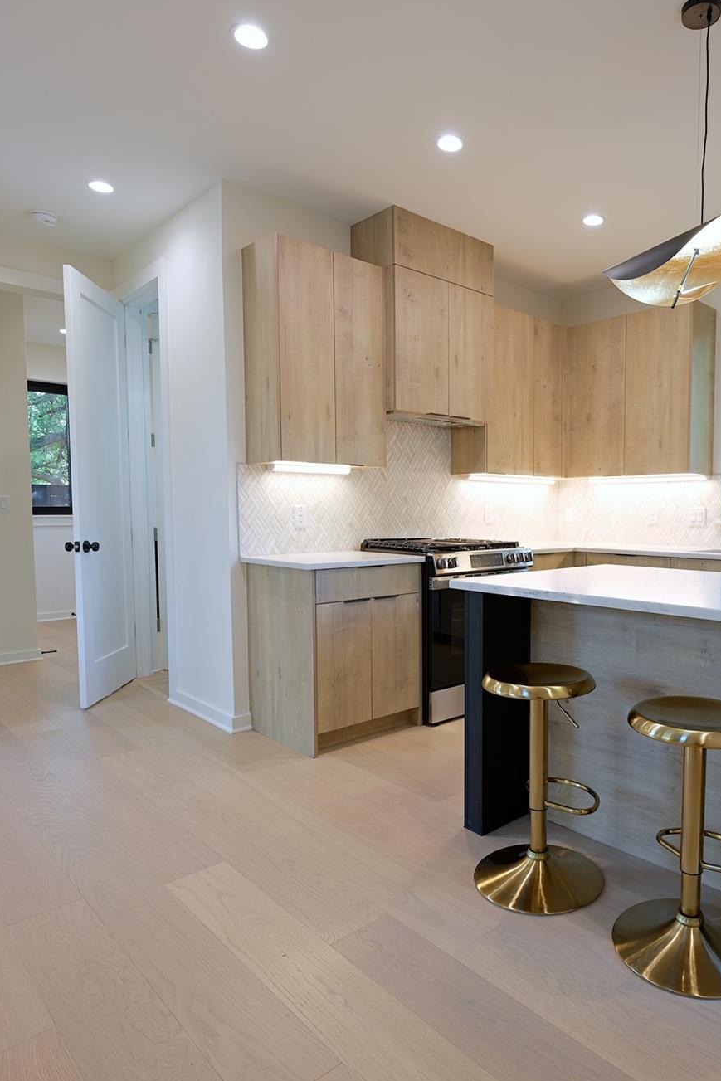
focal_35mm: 22
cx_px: 501
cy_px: 550
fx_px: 661
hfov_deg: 55.6
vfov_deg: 78.6
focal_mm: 14
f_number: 5.6
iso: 100
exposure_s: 1/8
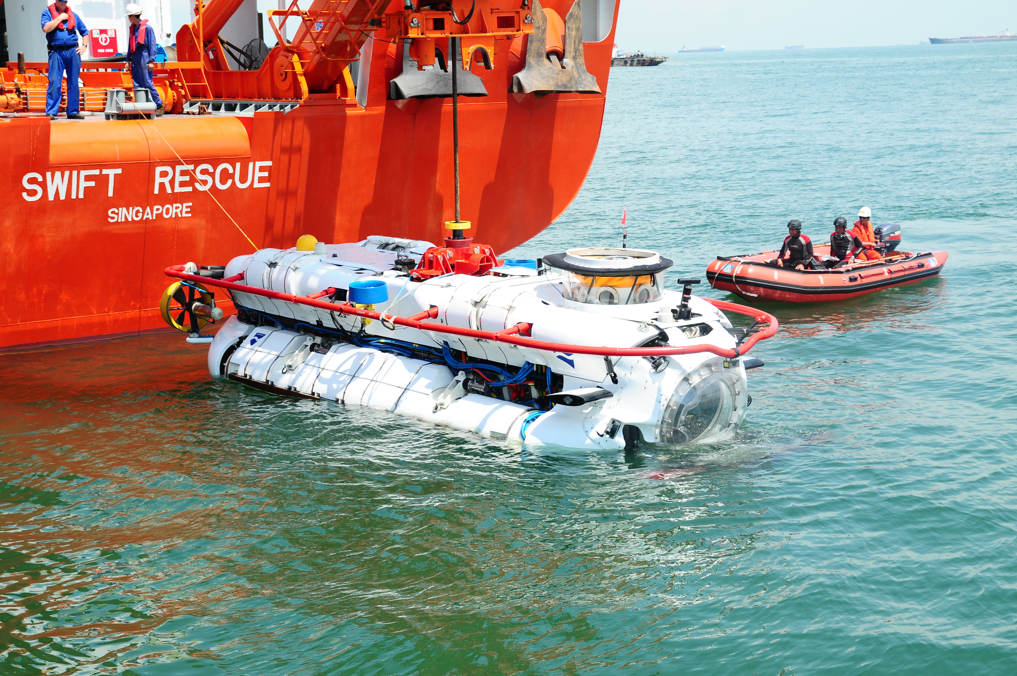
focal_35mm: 60
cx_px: 508
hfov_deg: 33.4
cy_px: 338
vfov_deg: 22.6
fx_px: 1693
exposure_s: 1/320
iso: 200
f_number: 8
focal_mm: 40
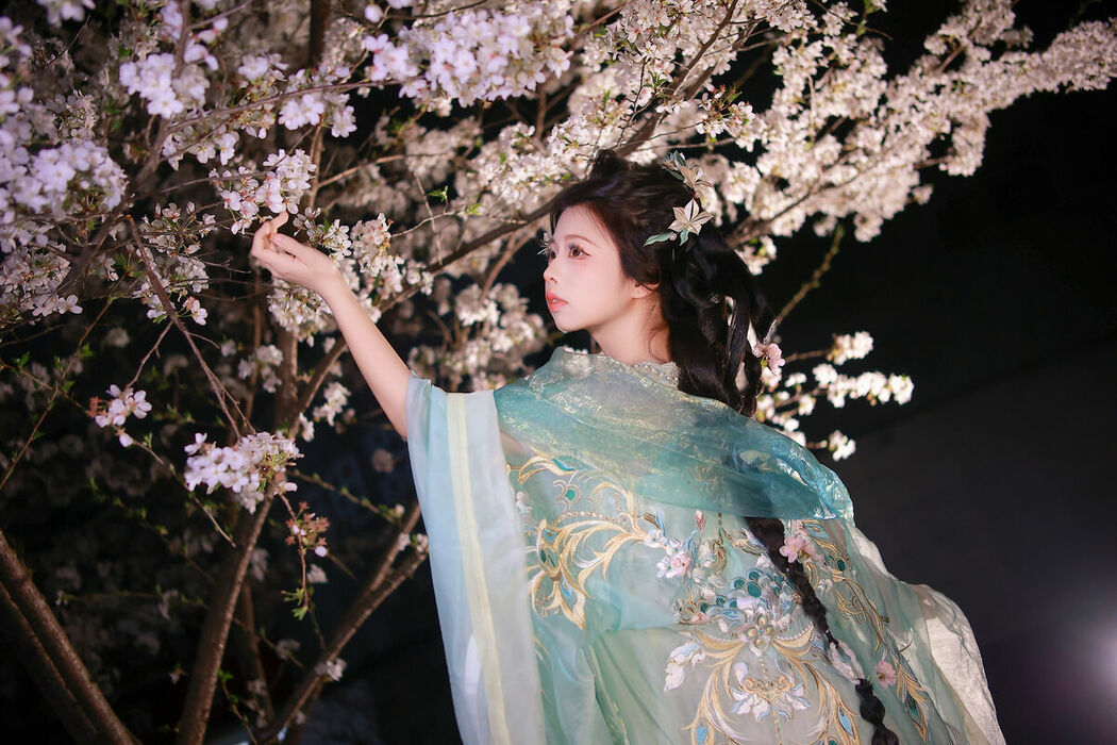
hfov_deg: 54.4
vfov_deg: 37.9
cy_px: 372
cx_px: 558
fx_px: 1086
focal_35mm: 35
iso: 2000
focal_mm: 35
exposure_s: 1/500
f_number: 2
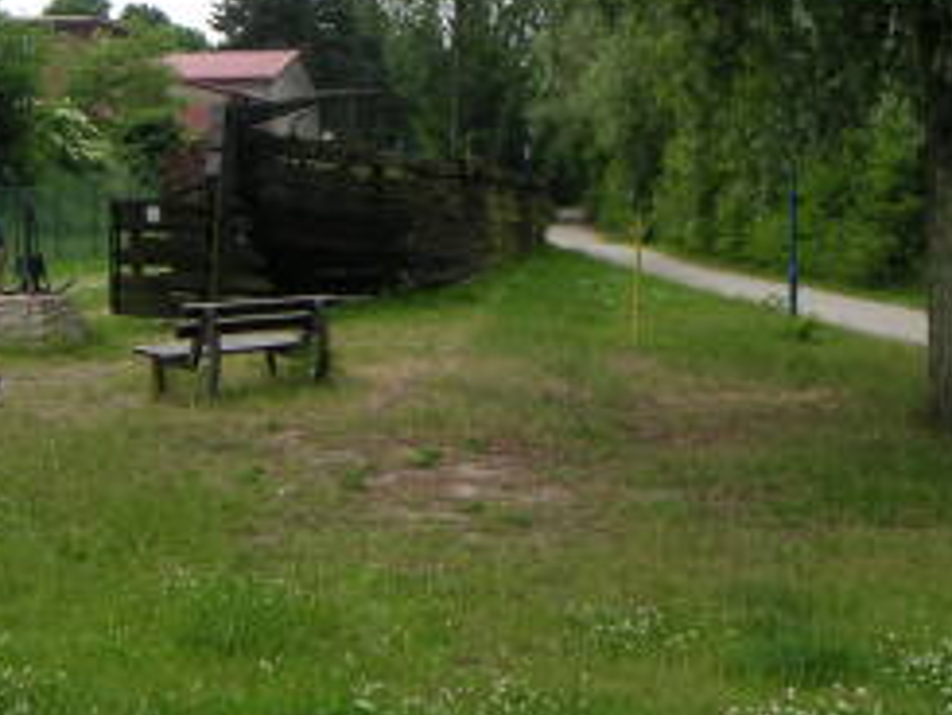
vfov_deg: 23.4
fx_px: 1706
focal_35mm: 62
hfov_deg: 30.9
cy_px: 183
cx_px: 315
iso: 50
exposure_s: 1/350
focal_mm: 6
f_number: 2.8
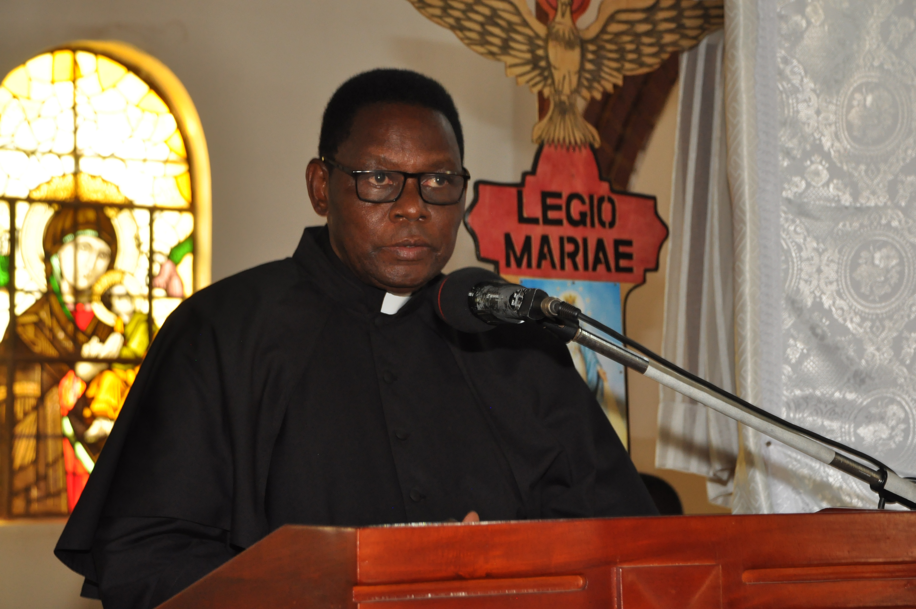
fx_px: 2363
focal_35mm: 93
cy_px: 304
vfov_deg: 14.7
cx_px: 458
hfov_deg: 21.9
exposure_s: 1/30
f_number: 5.6
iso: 800
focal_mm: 62
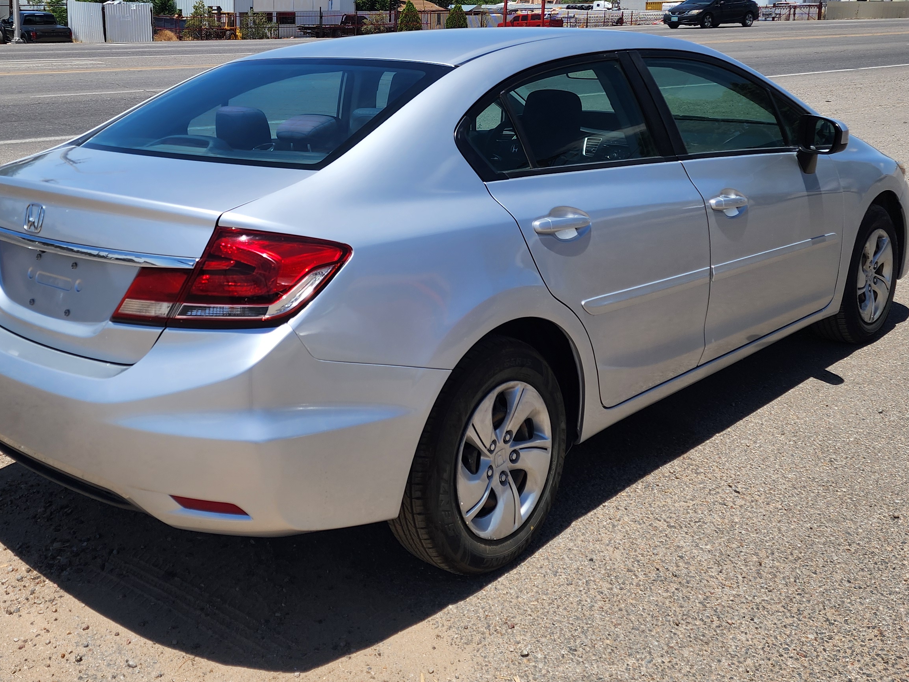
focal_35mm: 40
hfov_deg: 46.6
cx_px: 379
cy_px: 194
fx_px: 1050
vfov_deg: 35.4
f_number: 1.8
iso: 12
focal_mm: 6.4
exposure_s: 1/1445
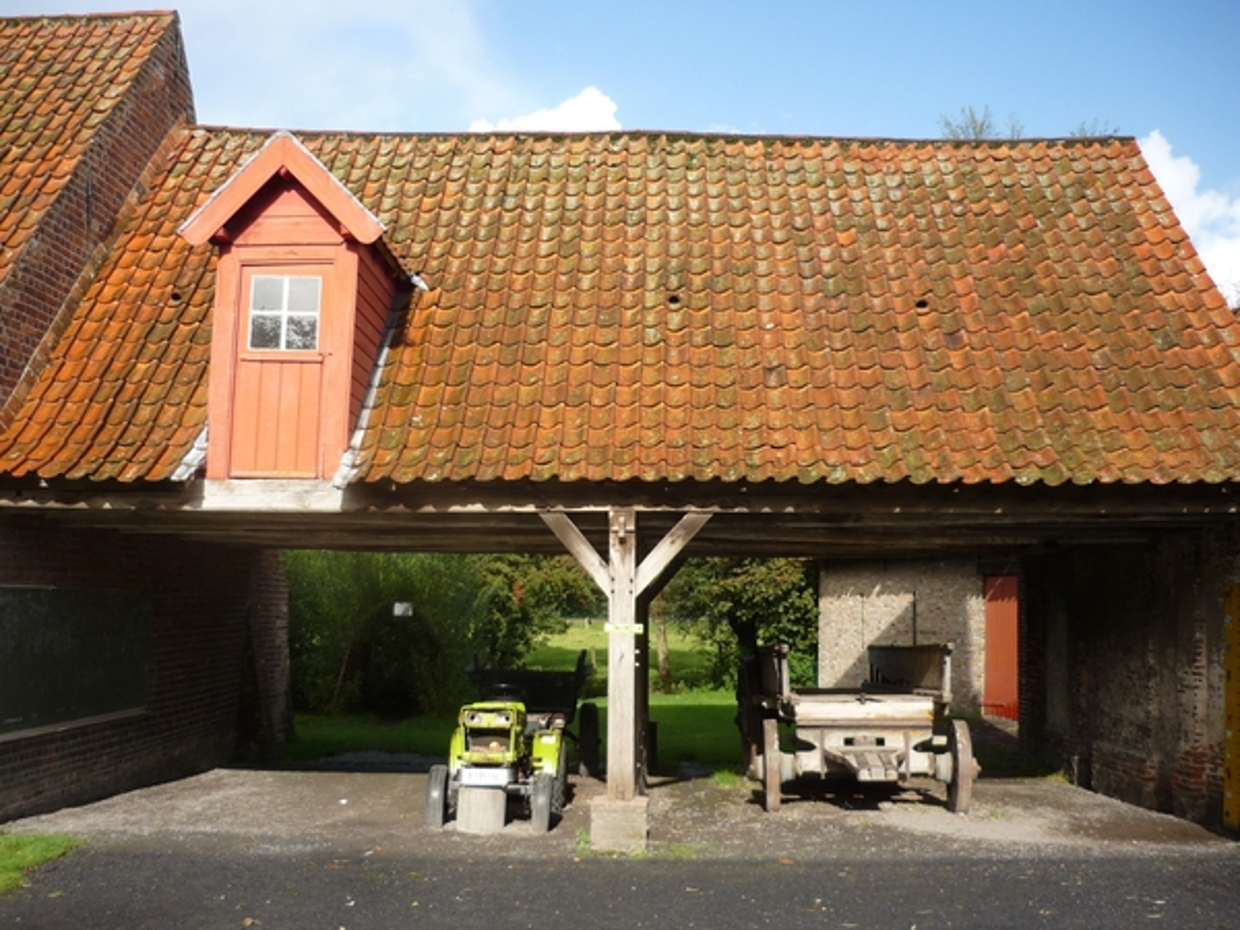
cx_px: 620
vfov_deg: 42.9
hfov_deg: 55.4
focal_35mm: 33
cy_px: 465
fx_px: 1182
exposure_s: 1/640
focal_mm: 5.5
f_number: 2.8
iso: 100
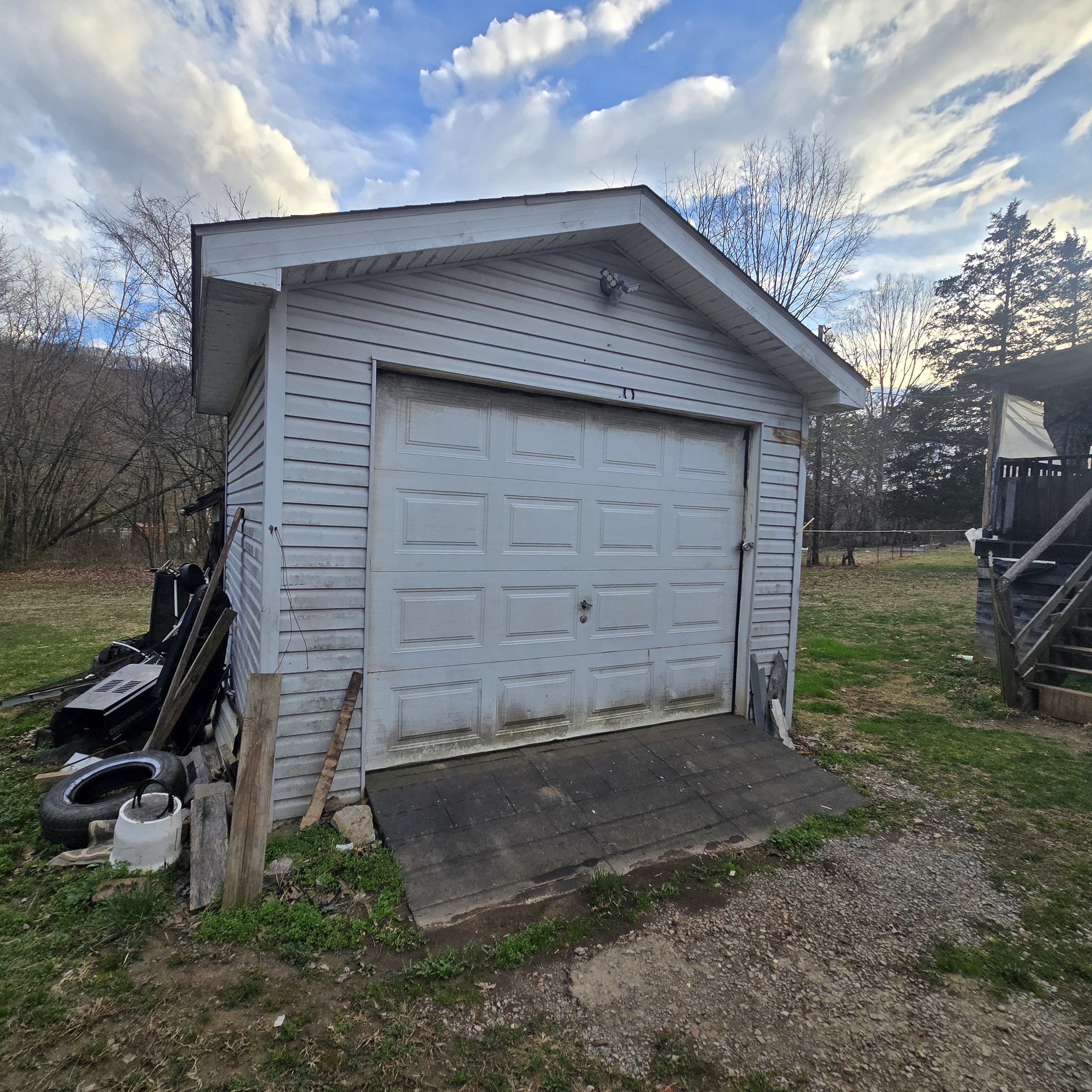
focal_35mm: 16
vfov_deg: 87.4
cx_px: 537
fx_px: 571
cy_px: 546
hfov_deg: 87.4
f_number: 2.2
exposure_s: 1/2000
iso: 160
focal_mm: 2.2
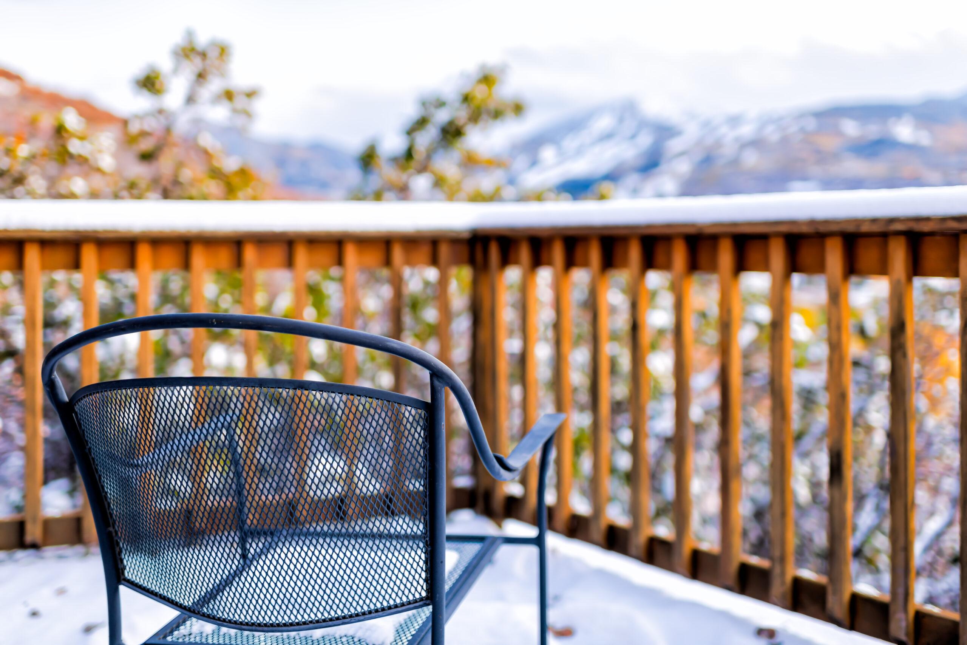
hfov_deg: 54.4
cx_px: 484
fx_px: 940
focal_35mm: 35
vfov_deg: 37.9
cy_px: 322
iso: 160
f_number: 2
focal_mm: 35
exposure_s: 1/60
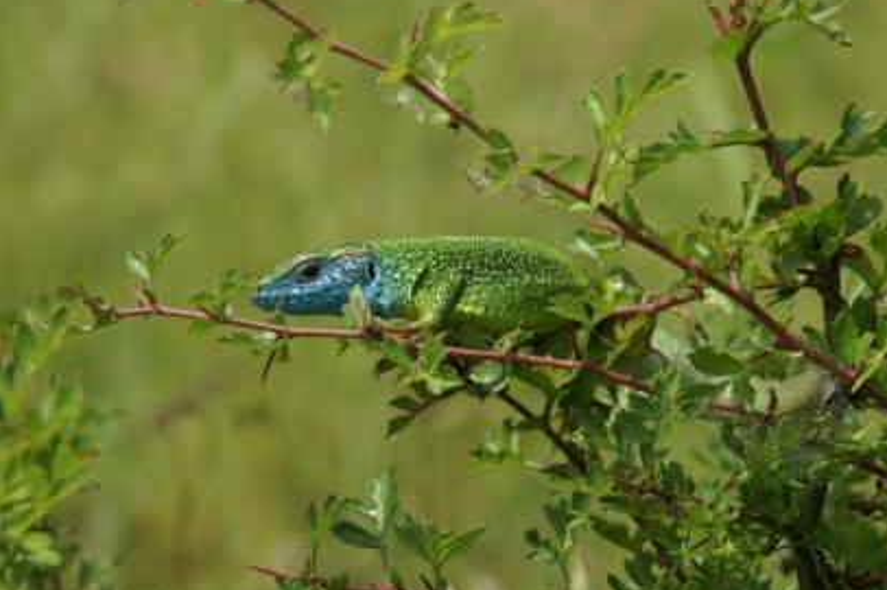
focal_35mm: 496
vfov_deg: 2.8
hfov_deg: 4.2
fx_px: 12211
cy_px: 297
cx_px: 450
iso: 100
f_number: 10
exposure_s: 1/200
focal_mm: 300
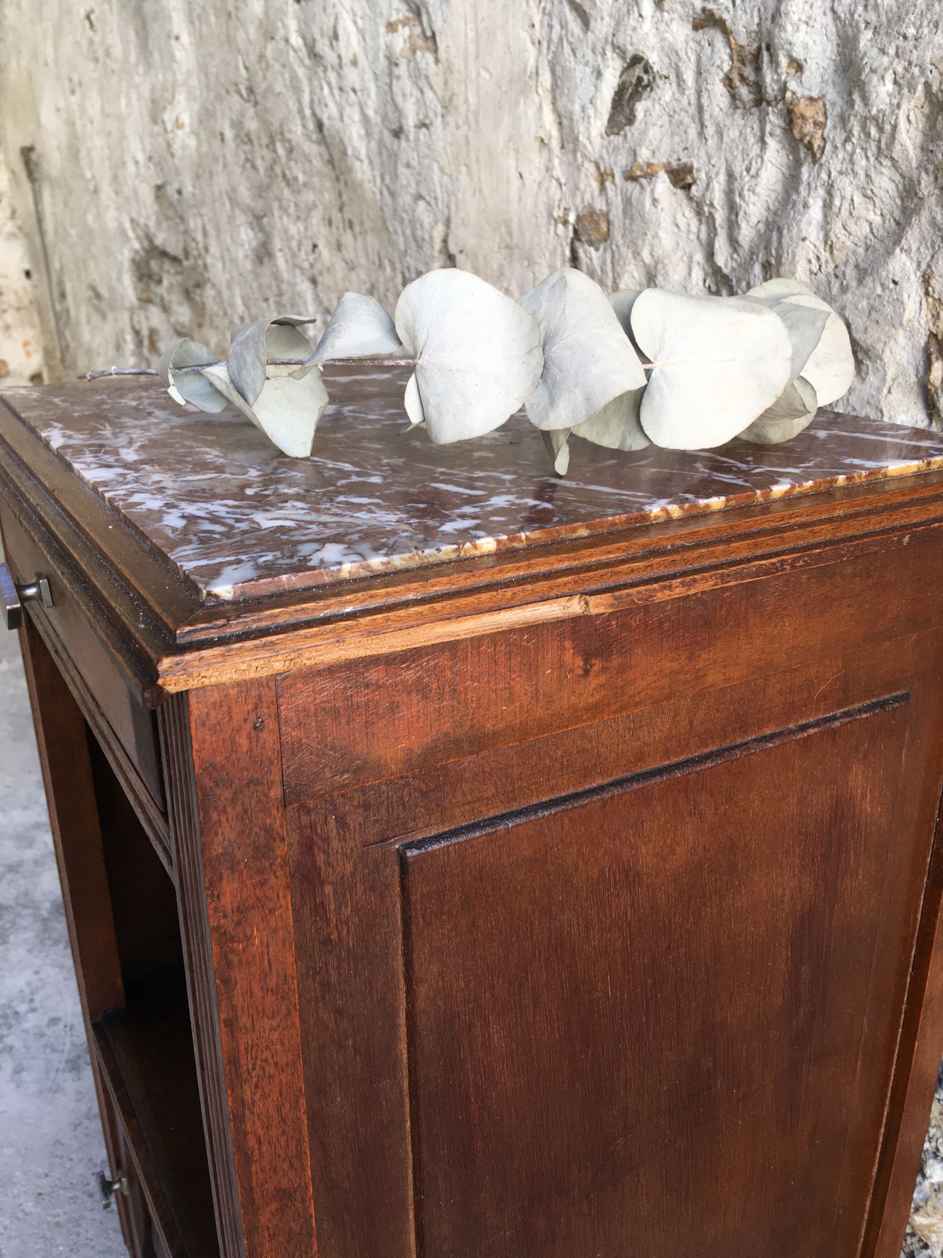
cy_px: 629
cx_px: 472
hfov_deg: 48.2
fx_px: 1053
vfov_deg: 61.7
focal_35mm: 29
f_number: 2.2
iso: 40
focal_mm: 4.15
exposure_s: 1/100
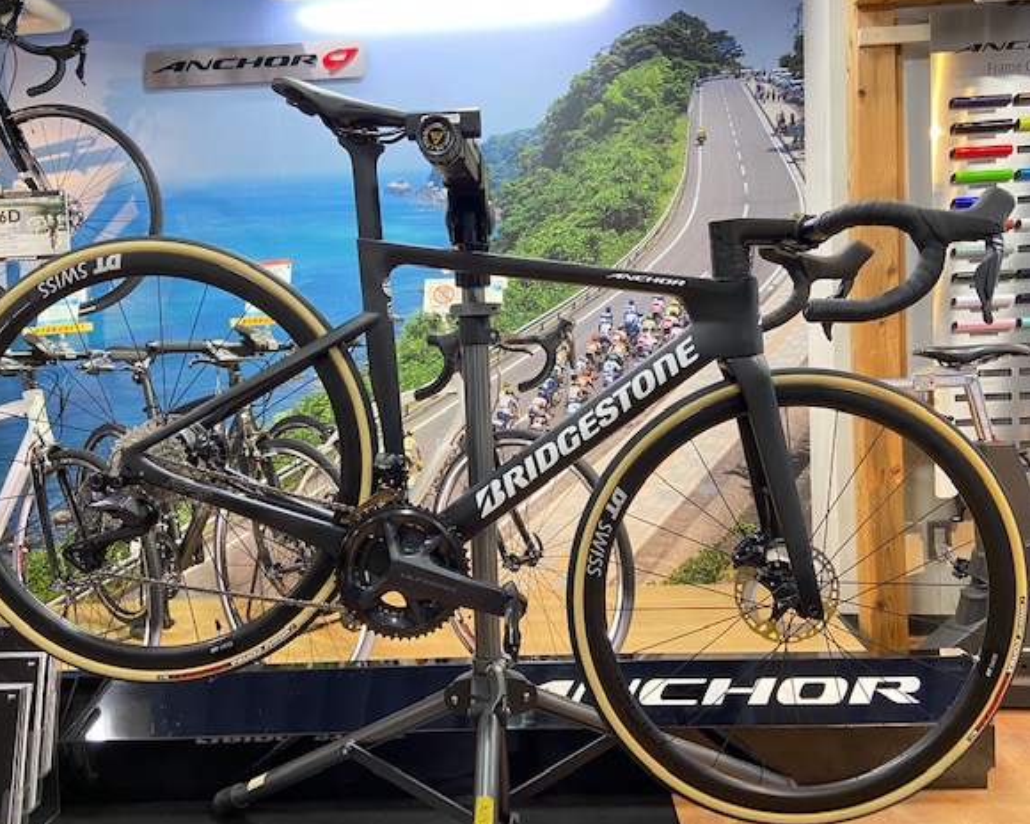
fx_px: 854
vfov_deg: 51.5
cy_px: 410
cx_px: 501
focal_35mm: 28
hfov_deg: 62.2
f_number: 1.8
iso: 160
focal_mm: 4.25
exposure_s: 1/50
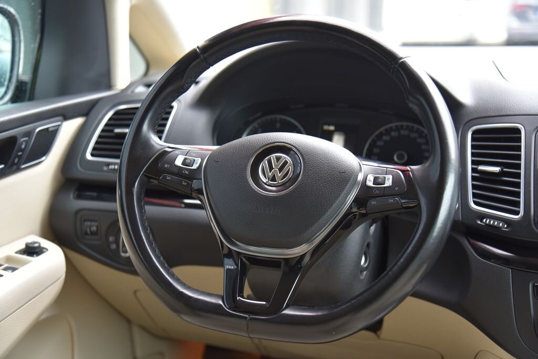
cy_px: 180
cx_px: 269
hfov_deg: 38.2
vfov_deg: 26.0
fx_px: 778
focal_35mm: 52
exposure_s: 1/25
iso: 500
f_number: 4
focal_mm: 52
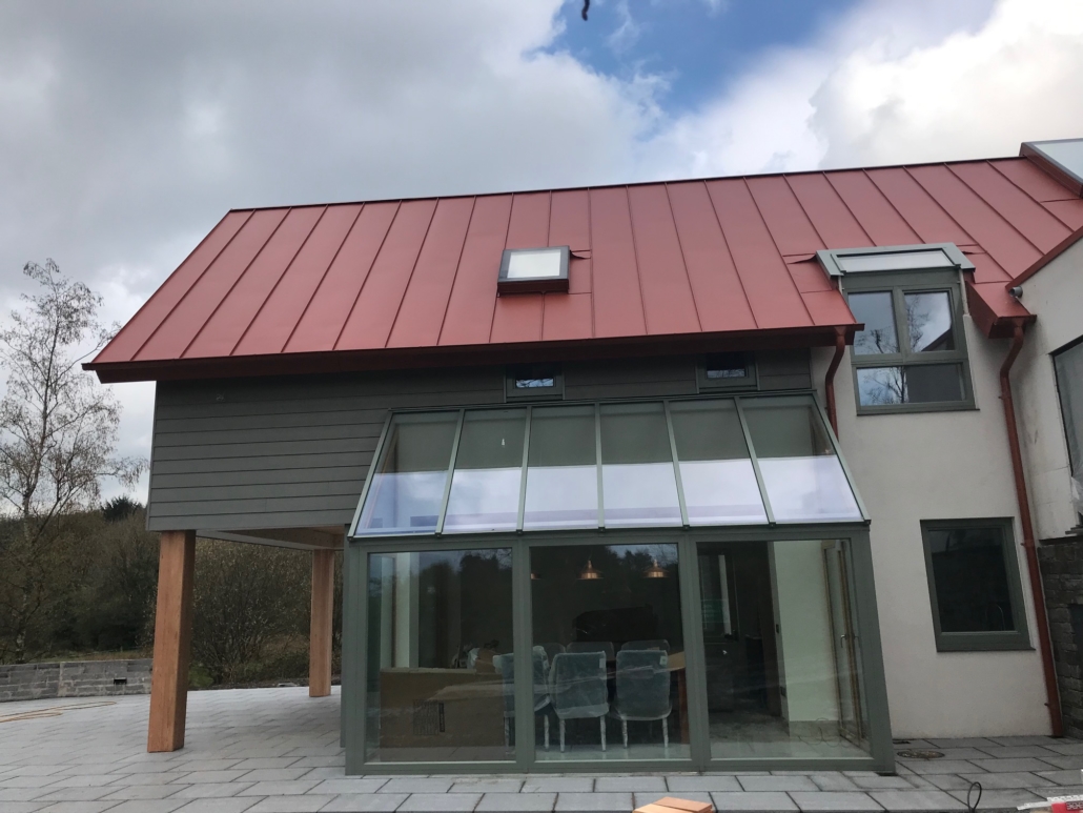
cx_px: 542
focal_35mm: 28
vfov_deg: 49.8
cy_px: 406
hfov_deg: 63.4
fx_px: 876
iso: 20
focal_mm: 3.99
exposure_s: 1/1880
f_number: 1.8
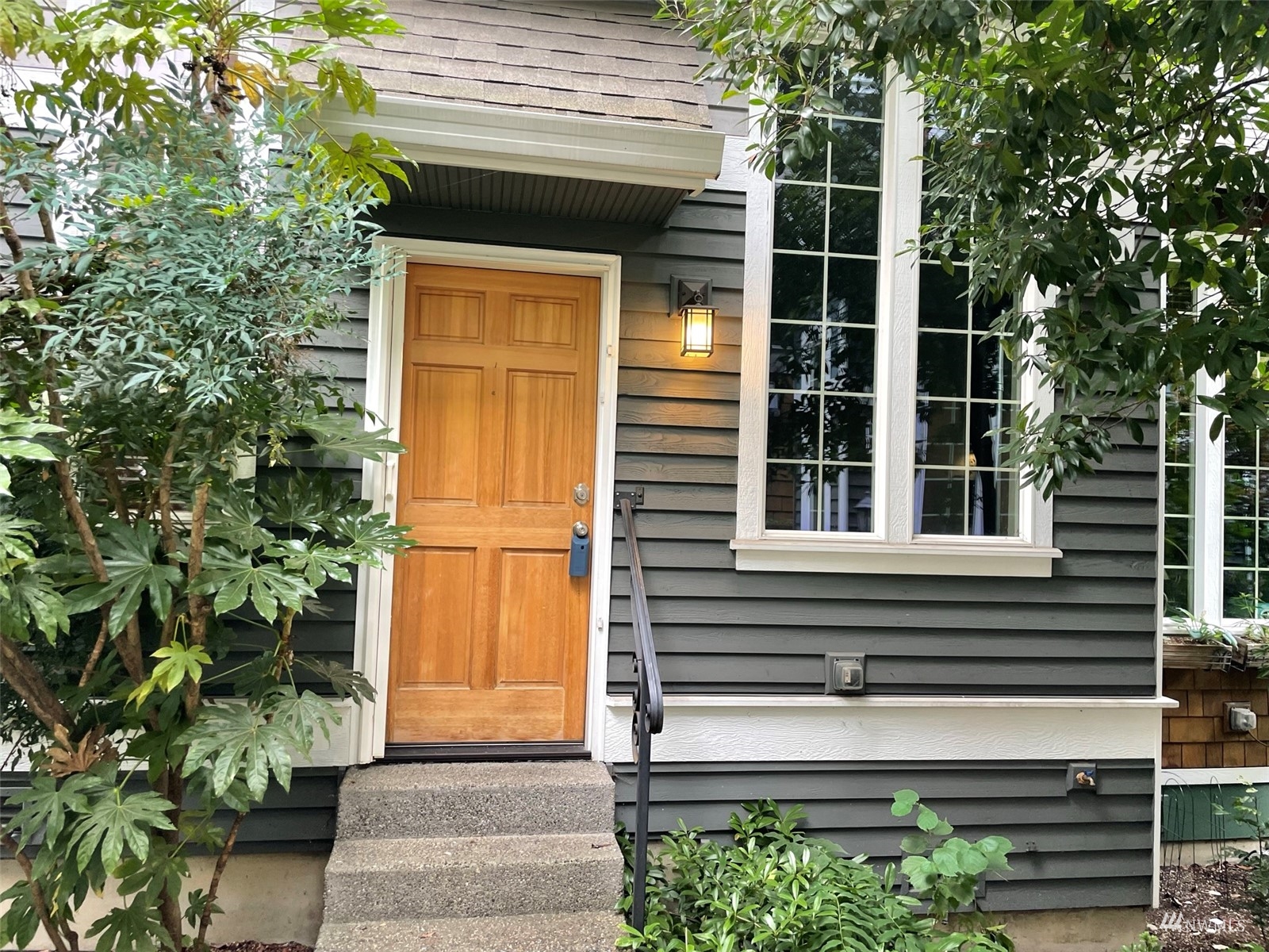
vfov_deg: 53.1
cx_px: 634
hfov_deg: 67.3
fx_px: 953
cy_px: 476
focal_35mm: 26
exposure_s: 1/117
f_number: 1.6
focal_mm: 4.2
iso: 125
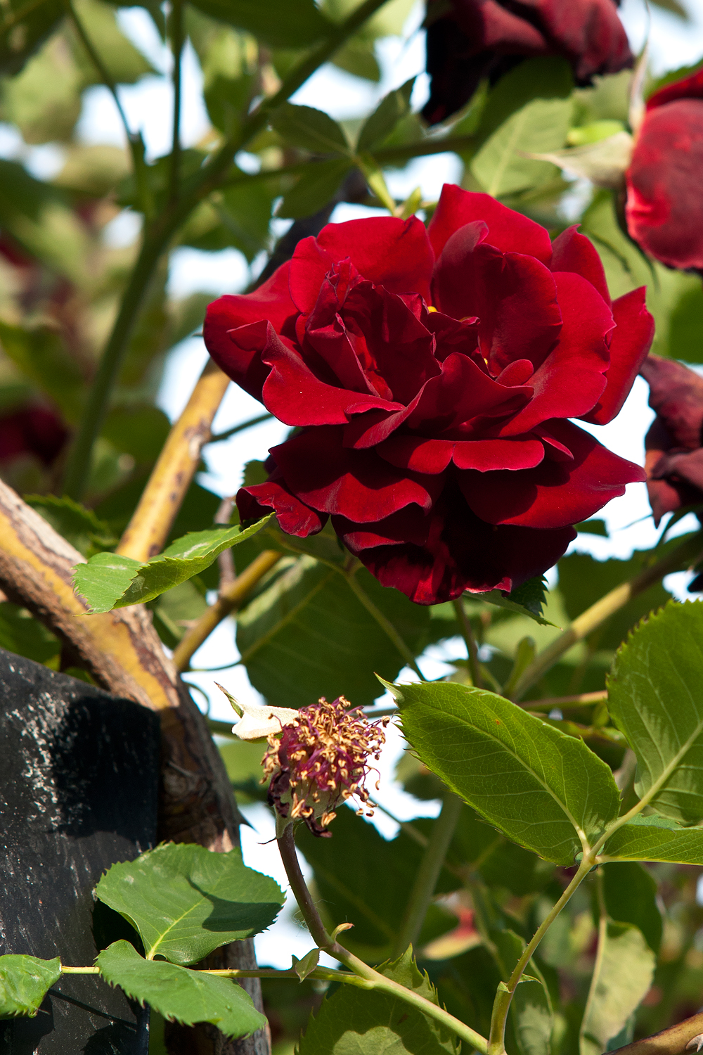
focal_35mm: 202
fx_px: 5931
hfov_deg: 6.8
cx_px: 352
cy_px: 528
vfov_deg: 10.2
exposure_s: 1/200
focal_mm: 135
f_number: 5.6
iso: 250
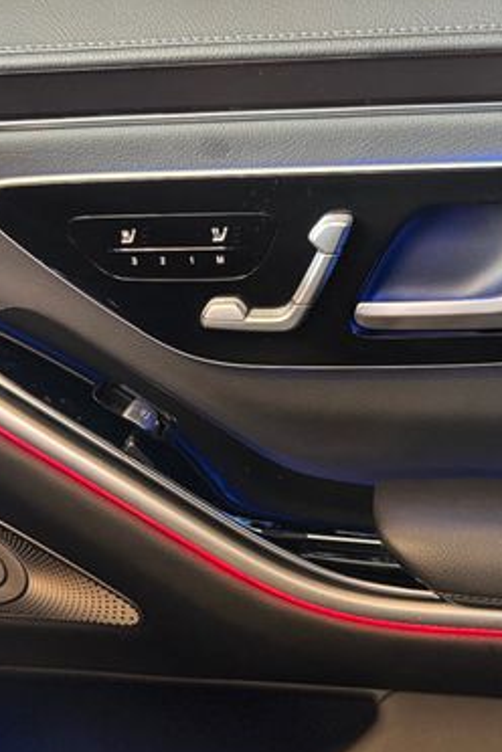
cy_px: 479
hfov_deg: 31.0
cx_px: 324
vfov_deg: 45.0
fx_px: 899
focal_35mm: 43
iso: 1000
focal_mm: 6.76
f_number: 1.78
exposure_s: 1/40
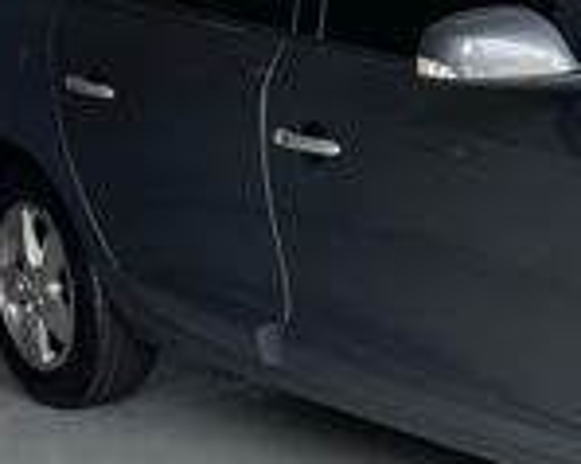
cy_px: 250
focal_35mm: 80
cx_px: 811
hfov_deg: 21.0
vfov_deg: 19.2
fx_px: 1375
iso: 50
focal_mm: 5.7
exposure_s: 1/450
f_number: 1.5
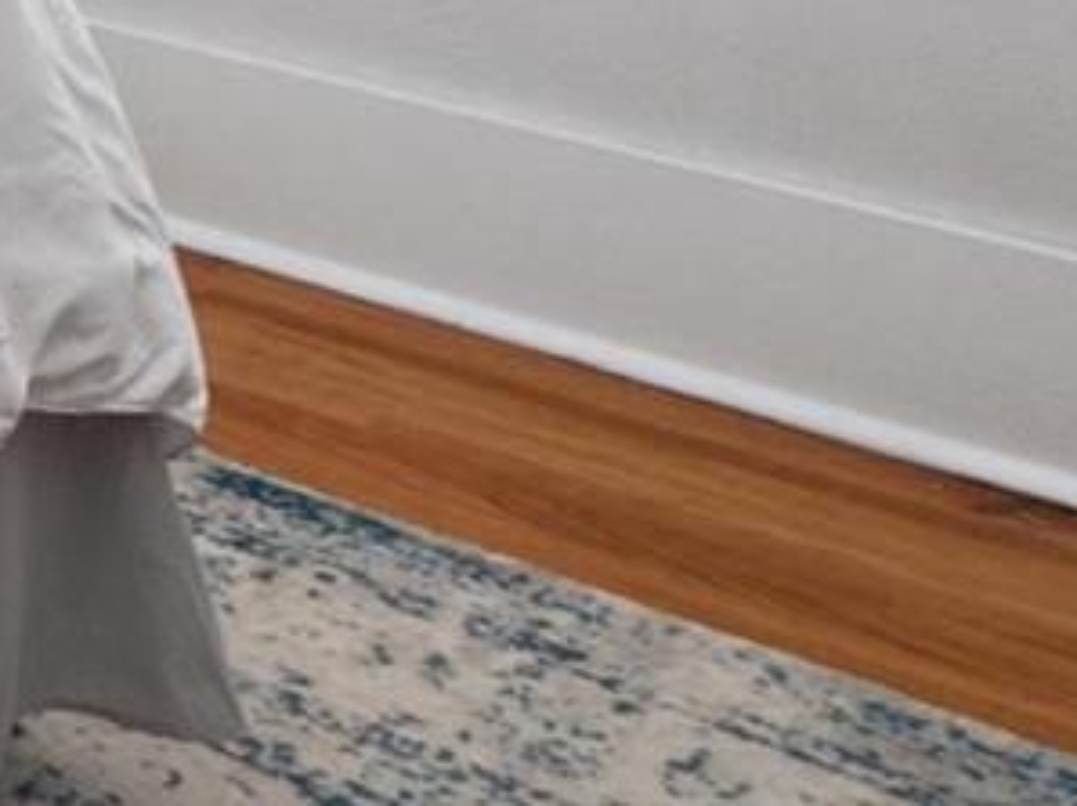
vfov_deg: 13.4
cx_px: -1370
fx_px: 2891
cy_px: -849
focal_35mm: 93
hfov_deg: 14.9
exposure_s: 1/10
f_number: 9
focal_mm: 9
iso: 400
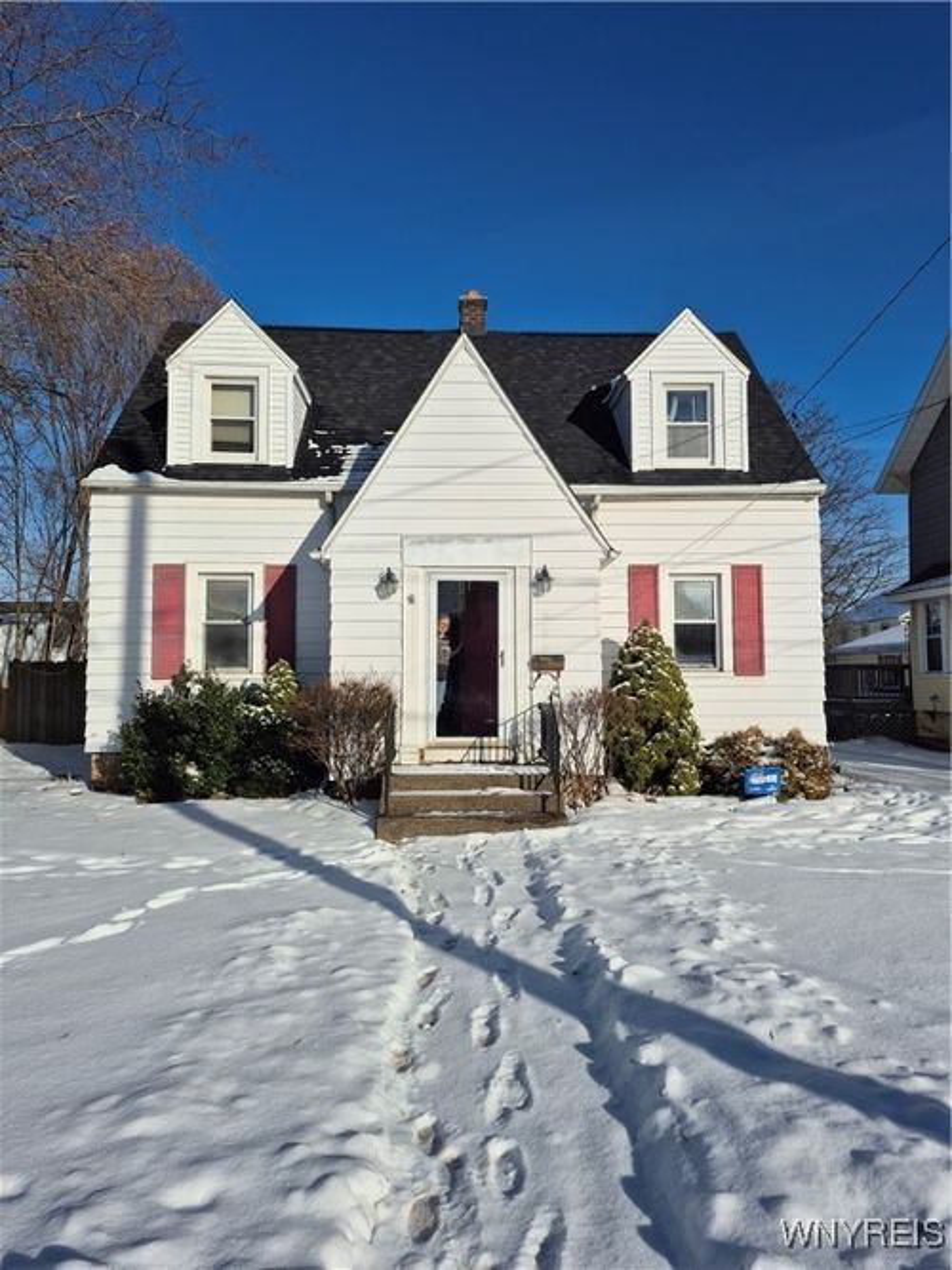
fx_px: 844
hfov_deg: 58.9
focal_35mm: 23
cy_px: 635
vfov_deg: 73.9
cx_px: 476
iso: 25
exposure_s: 1/4880
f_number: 1.8
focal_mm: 5.4
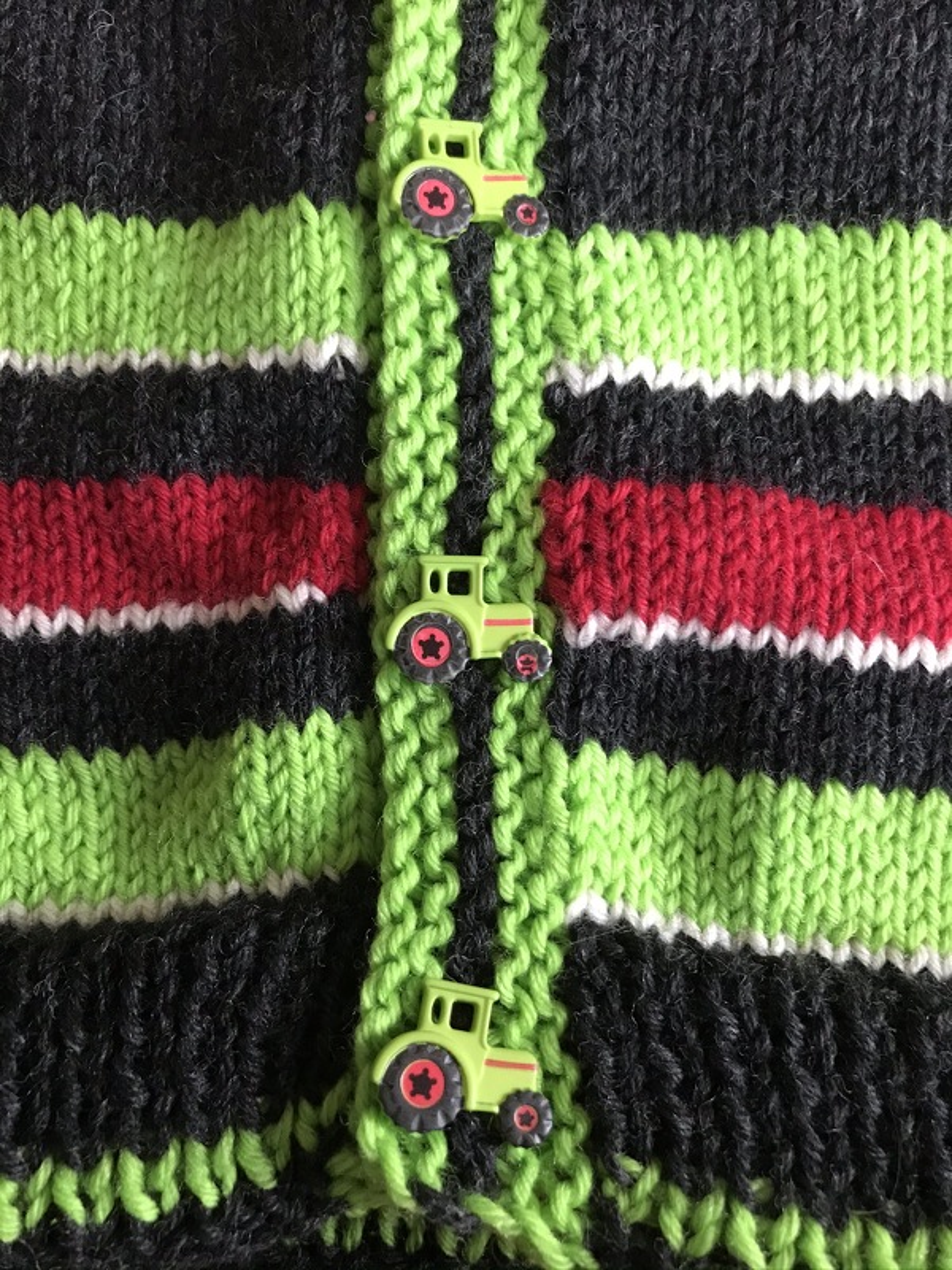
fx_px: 1027
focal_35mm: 28
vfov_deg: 63.4
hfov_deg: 49.7
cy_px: 635
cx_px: 476
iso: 100
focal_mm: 3.99
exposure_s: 1/14
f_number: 1.8
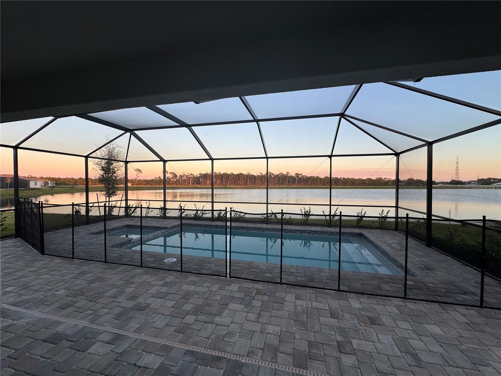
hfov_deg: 102.1
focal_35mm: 14
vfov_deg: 85.7
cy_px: 188
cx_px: 250
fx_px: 203
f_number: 2.2
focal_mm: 2.22
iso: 40
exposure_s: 1/134
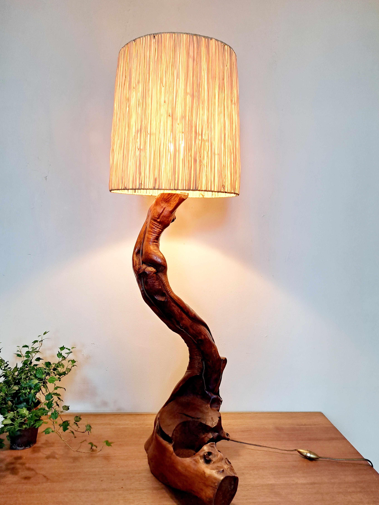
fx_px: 350
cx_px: 190
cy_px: 252
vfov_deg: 71.6
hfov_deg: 56.8
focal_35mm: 24
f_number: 1.8
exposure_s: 1/50
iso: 125
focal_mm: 5.23
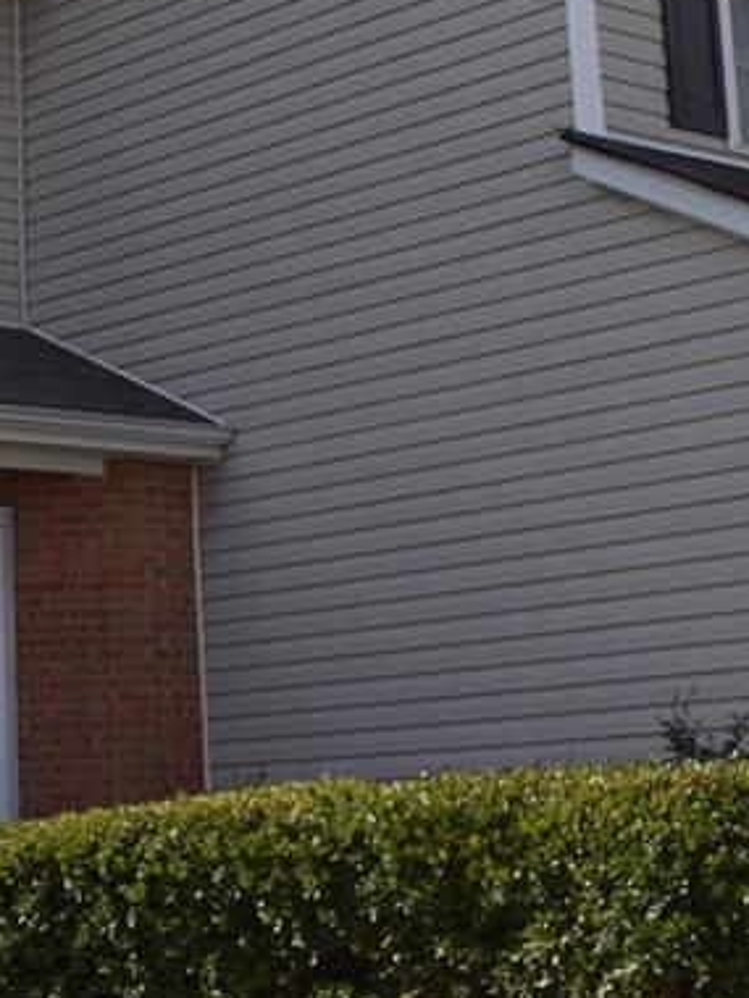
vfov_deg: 19.3
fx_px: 2914
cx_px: -150
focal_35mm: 101
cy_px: 268
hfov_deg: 14.2
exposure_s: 1/200
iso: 100
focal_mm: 26
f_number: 11
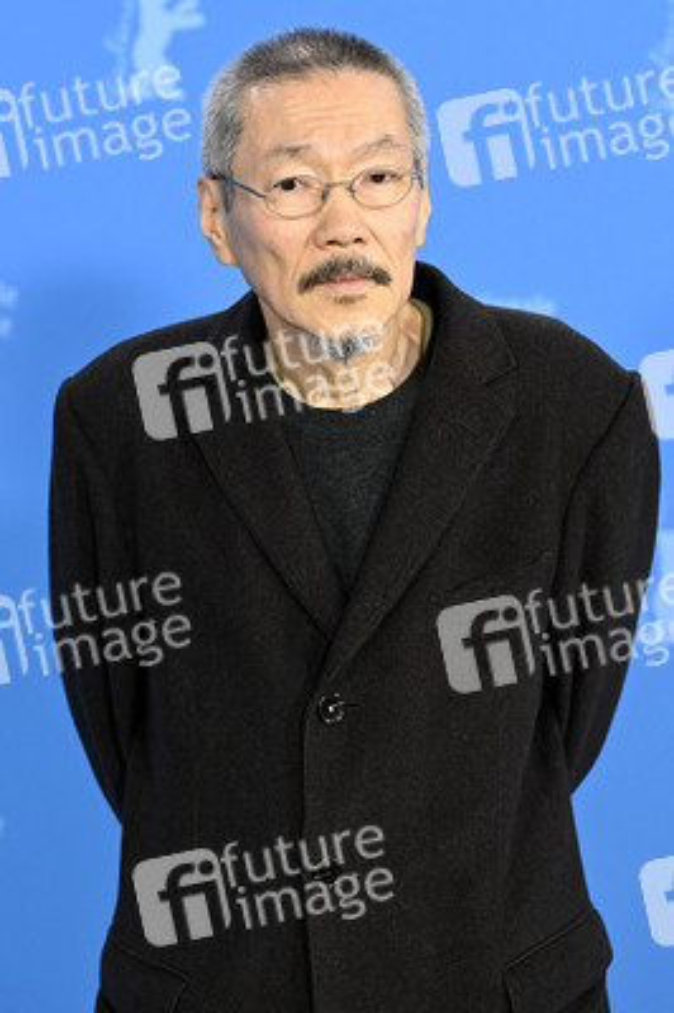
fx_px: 3376
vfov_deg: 17.1
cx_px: 337
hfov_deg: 11.4
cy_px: 506
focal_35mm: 120
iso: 3200
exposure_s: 1/640
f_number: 4
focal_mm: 120
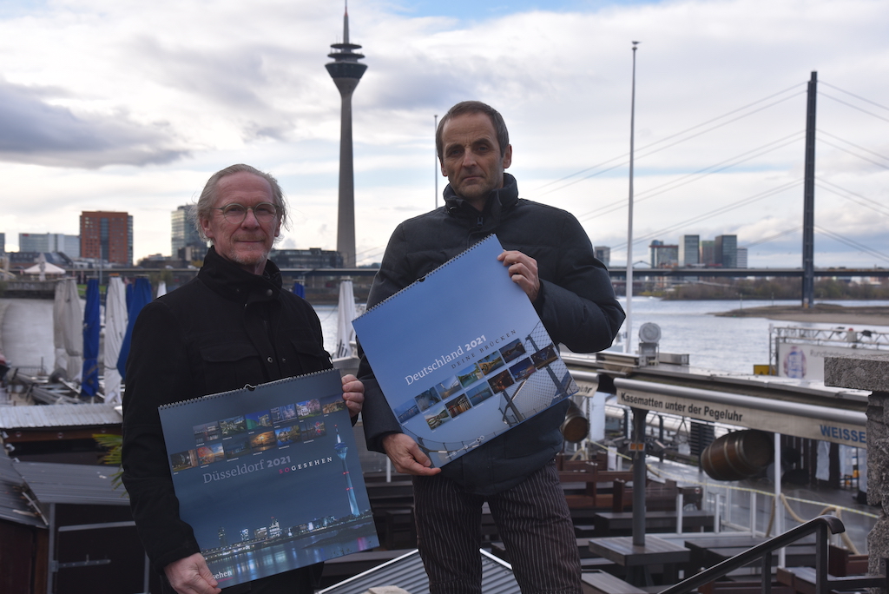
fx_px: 1285
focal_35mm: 52
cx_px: 444
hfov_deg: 38.2
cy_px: 297
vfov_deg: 26.0
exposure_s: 1/250
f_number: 8
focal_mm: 52
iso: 250
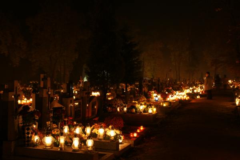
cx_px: 120
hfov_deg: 49.6
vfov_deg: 34.2
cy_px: 80
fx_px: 260
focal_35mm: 39
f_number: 4
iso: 200
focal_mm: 26
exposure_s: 2.5
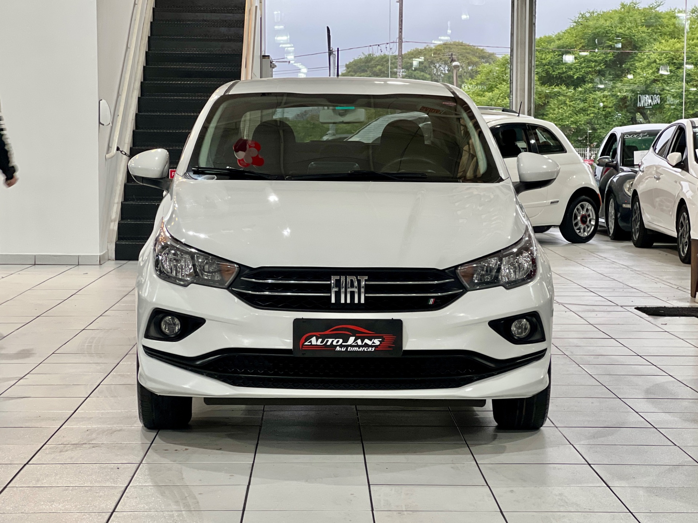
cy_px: 262
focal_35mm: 77
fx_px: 1552
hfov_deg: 25.3
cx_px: 349
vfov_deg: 19.1
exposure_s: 1/40
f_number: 2.8
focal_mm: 9
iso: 200
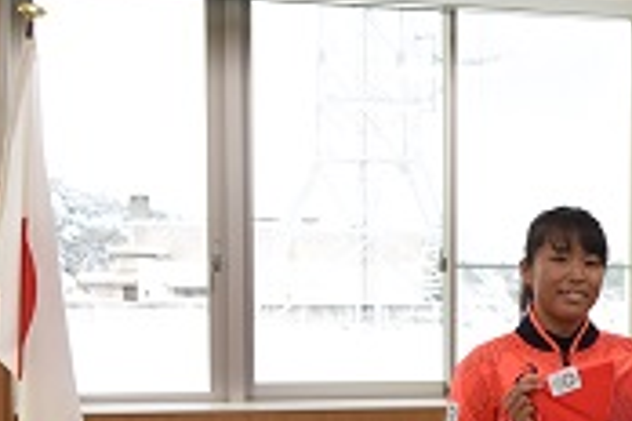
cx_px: 736
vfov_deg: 14.6
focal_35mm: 93
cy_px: 381
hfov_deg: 20.6
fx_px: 1633
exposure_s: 1/60
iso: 320
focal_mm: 24
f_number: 5
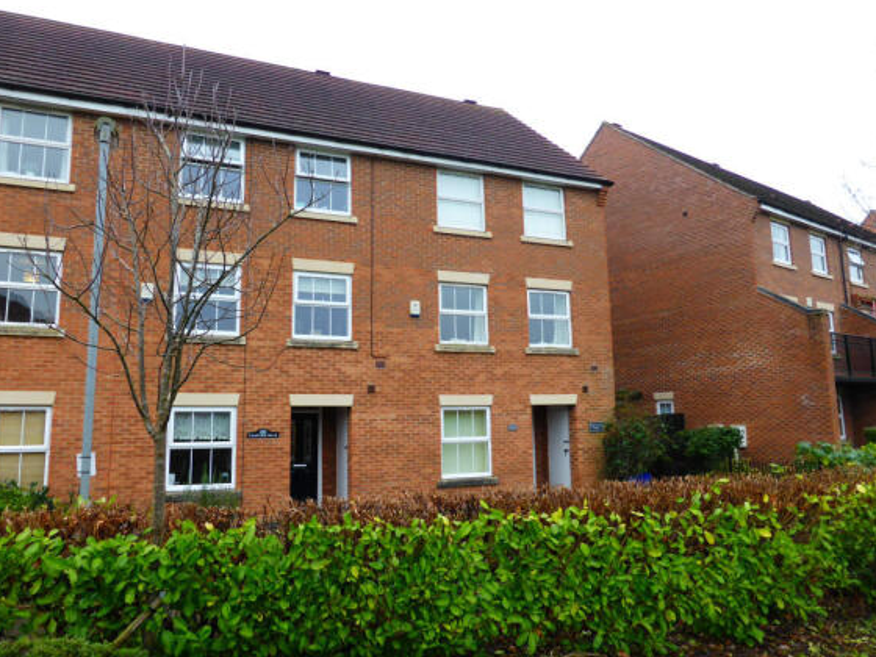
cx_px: 425
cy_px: 323
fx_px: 633
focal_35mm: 25
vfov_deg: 54.9
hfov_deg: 69.4
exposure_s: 1/60
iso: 160
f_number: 3.3
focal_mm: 4.3
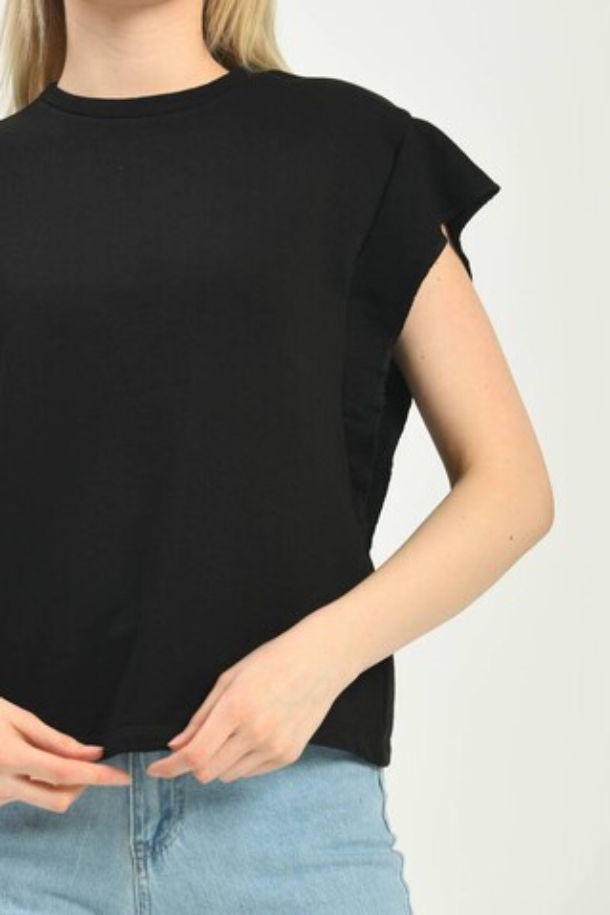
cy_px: 346
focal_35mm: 259
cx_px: 203
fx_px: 6578
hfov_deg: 5.3
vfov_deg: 7.9
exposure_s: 1/160
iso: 100
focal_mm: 165
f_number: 6.3
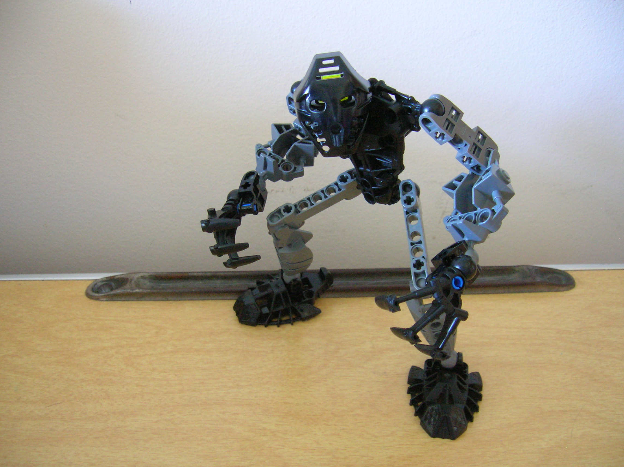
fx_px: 612
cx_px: 312
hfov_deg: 54.0
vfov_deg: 41.7
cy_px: 234
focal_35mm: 34
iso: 200
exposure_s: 1/1.4
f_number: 2.9
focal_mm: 5.7
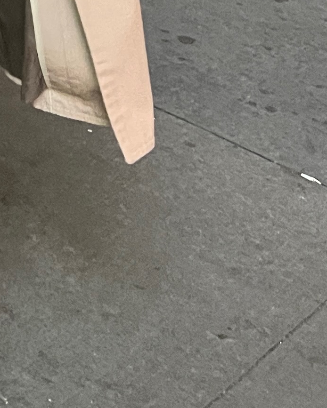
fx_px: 1427
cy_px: -428
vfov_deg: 13.7
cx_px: -312
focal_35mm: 118
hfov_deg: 11.8
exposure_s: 1/50
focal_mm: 5.7
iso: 400
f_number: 1.5
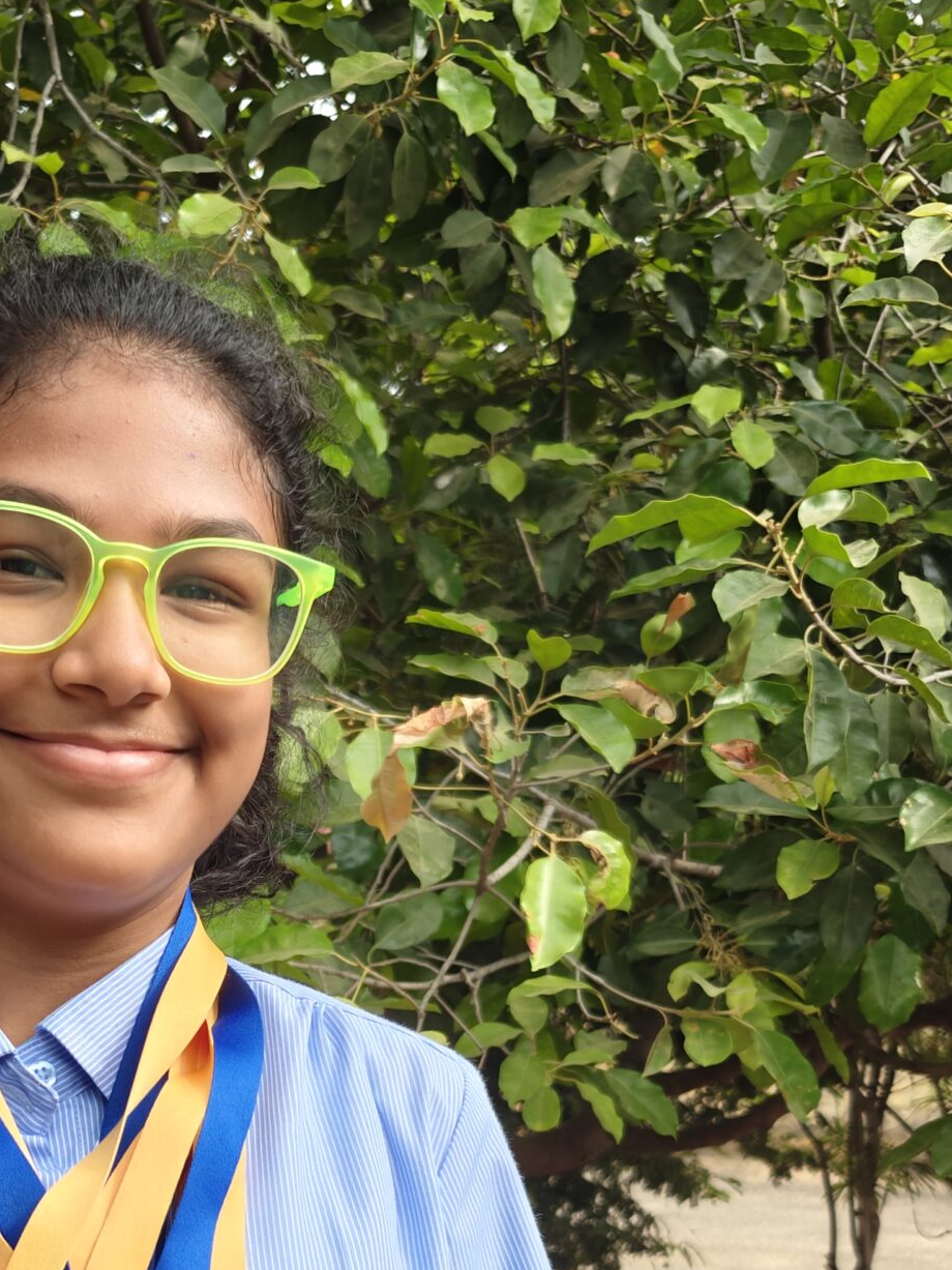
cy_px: 1053
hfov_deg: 29.7
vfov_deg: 37.9
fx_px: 1760
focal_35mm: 48
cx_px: 225
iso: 50
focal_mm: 6.06
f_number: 1.6
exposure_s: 1/380
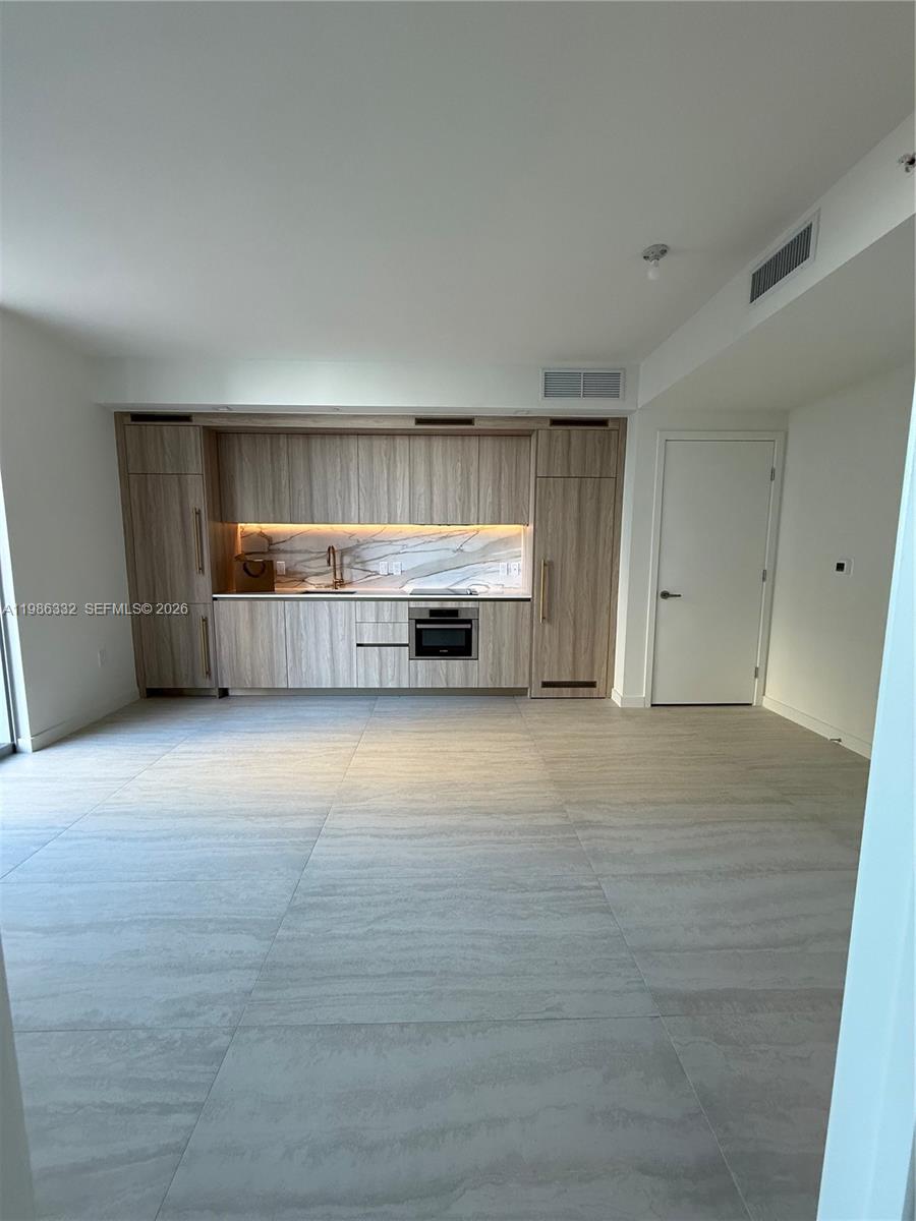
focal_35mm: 14
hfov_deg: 85.7
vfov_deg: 102.1
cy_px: 610
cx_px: 458
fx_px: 494
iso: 160
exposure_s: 1/115
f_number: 2.2
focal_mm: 2.22
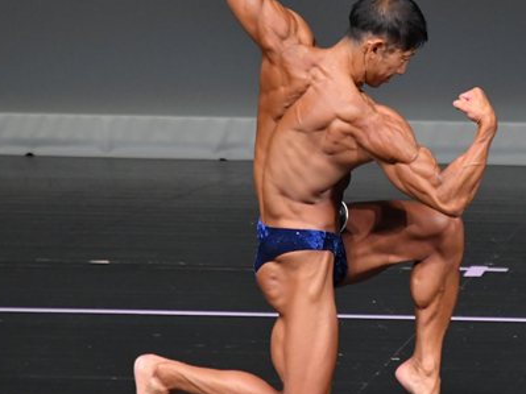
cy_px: 182
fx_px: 12775
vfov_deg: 1.8
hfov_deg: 2.4
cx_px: 415
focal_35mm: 841
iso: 4000
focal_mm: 300
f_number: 5.6
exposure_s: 1/400
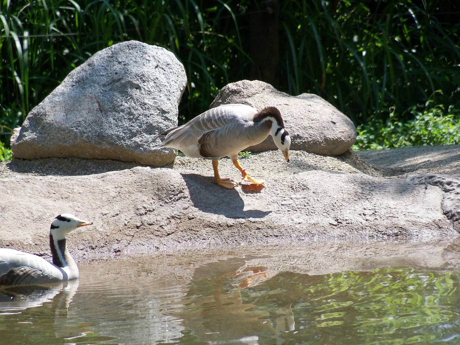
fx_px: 4651
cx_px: 230
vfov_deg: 4.2
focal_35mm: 350
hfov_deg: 5.7
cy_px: 172
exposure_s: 1/800
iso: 200
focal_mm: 62
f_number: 4.8
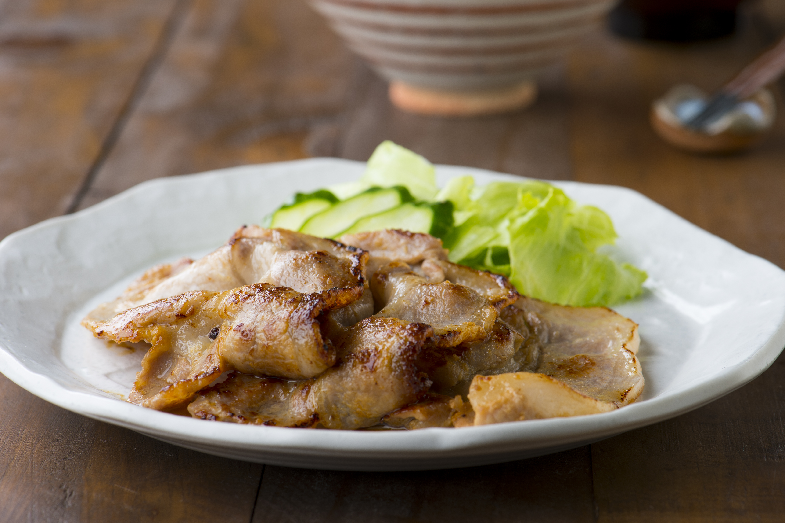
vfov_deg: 13.0
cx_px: 392
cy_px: 262
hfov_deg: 19.5
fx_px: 2288
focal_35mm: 105
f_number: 11
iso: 100
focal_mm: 105
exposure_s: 1/125
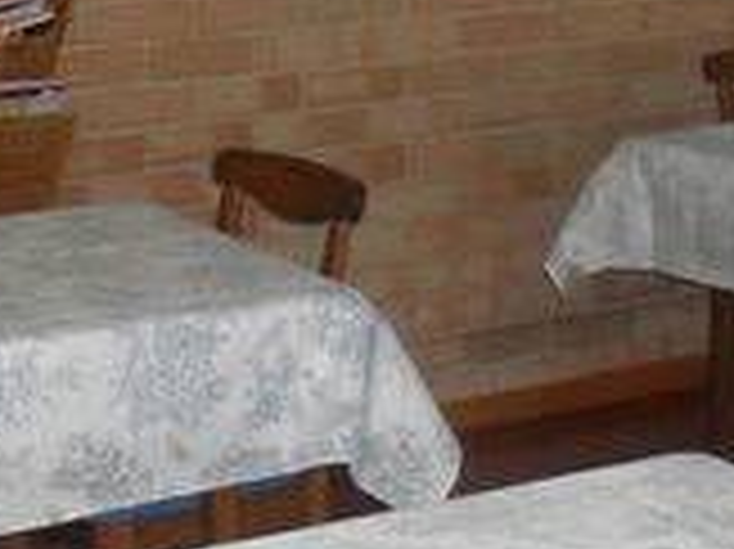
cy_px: 234
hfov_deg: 19.1
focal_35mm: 103
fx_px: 2182
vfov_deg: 14.3
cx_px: 432
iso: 200
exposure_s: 1/45
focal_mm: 6.3
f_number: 3.2
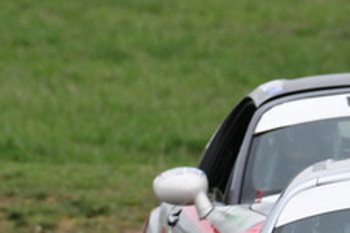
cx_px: 367
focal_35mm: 2668
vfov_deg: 0.5
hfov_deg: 0.8
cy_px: 245
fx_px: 25937
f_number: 10
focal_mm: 500
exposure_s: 1/640
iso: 1600
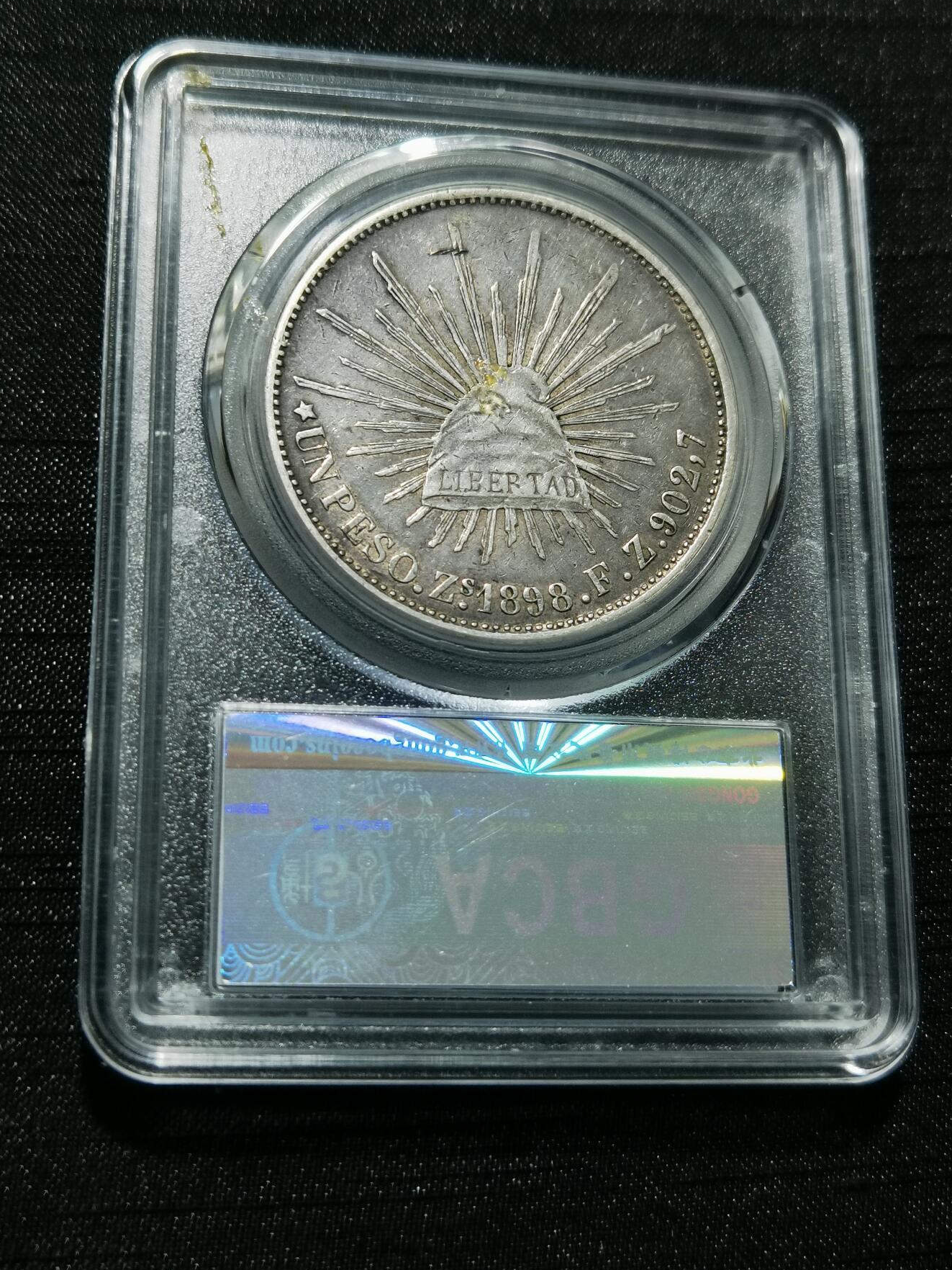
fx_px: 1833
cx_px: 481
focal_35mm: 50
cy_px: 626
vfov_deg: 38.2
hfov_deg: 29.1
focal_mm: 6.67
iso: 100
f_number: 1.9
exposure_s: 1/100
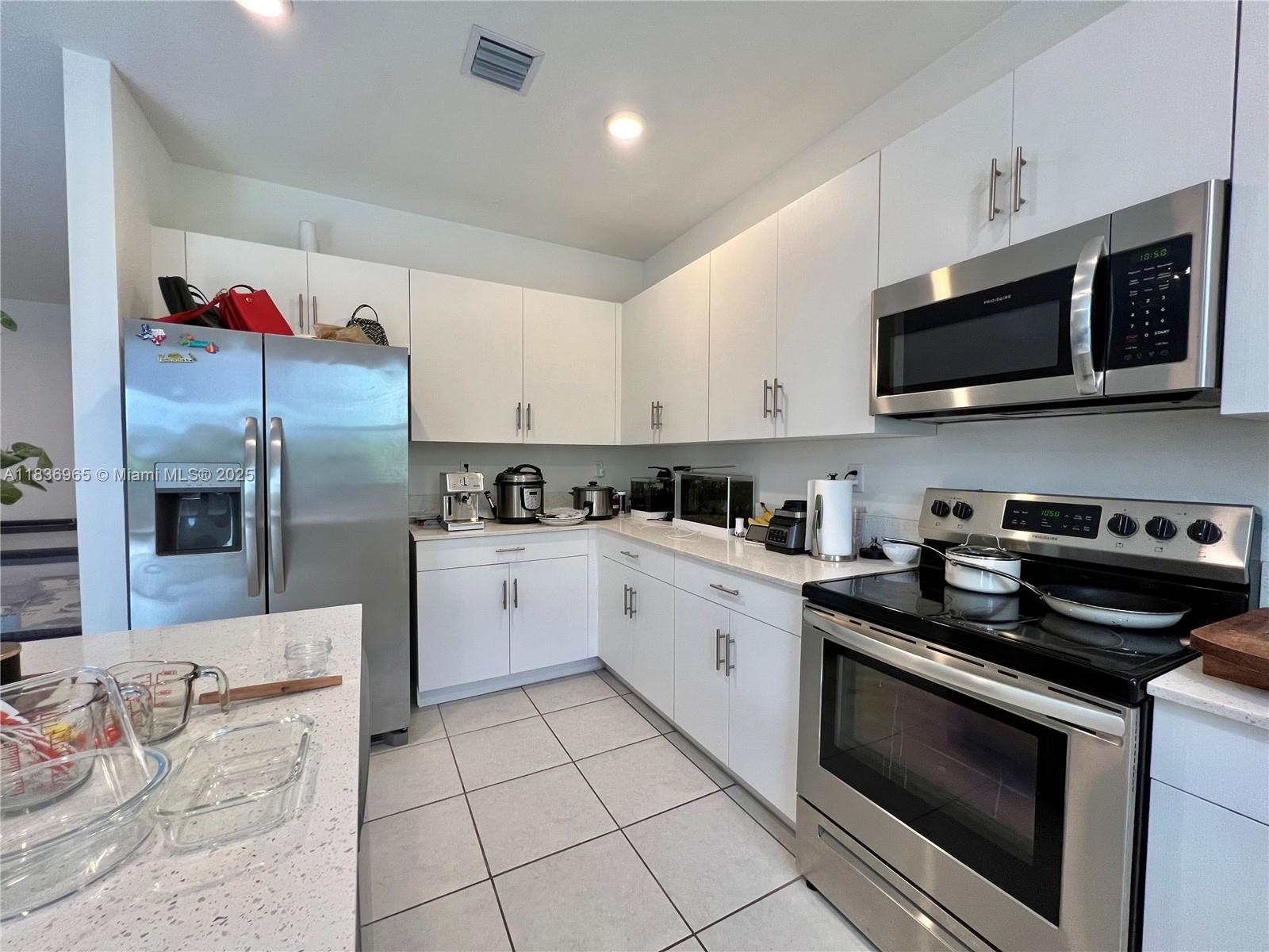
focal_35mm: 13
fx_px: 477
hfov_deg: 106.2
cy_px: 476
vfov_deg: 89.9
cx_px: 634
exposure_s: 1/120
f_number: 1.8
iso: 160
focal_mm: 1.57
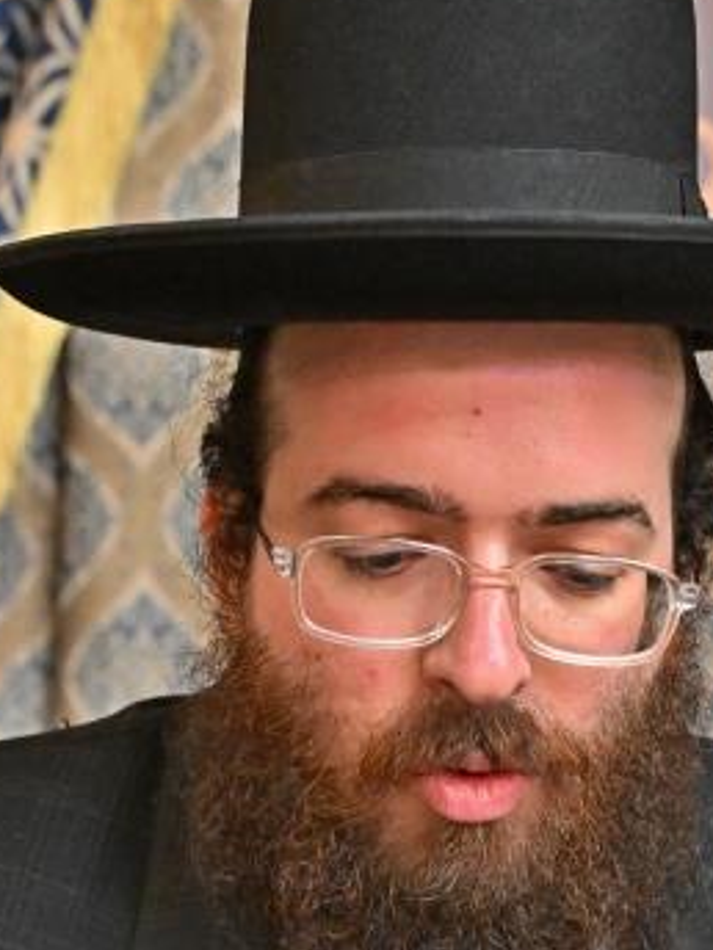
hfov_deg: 14.3
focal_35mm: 103
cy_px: 931
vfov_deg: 18.6
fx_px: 2829
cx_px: 460
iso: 1600
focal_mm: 36
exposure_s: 1/250
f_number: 4
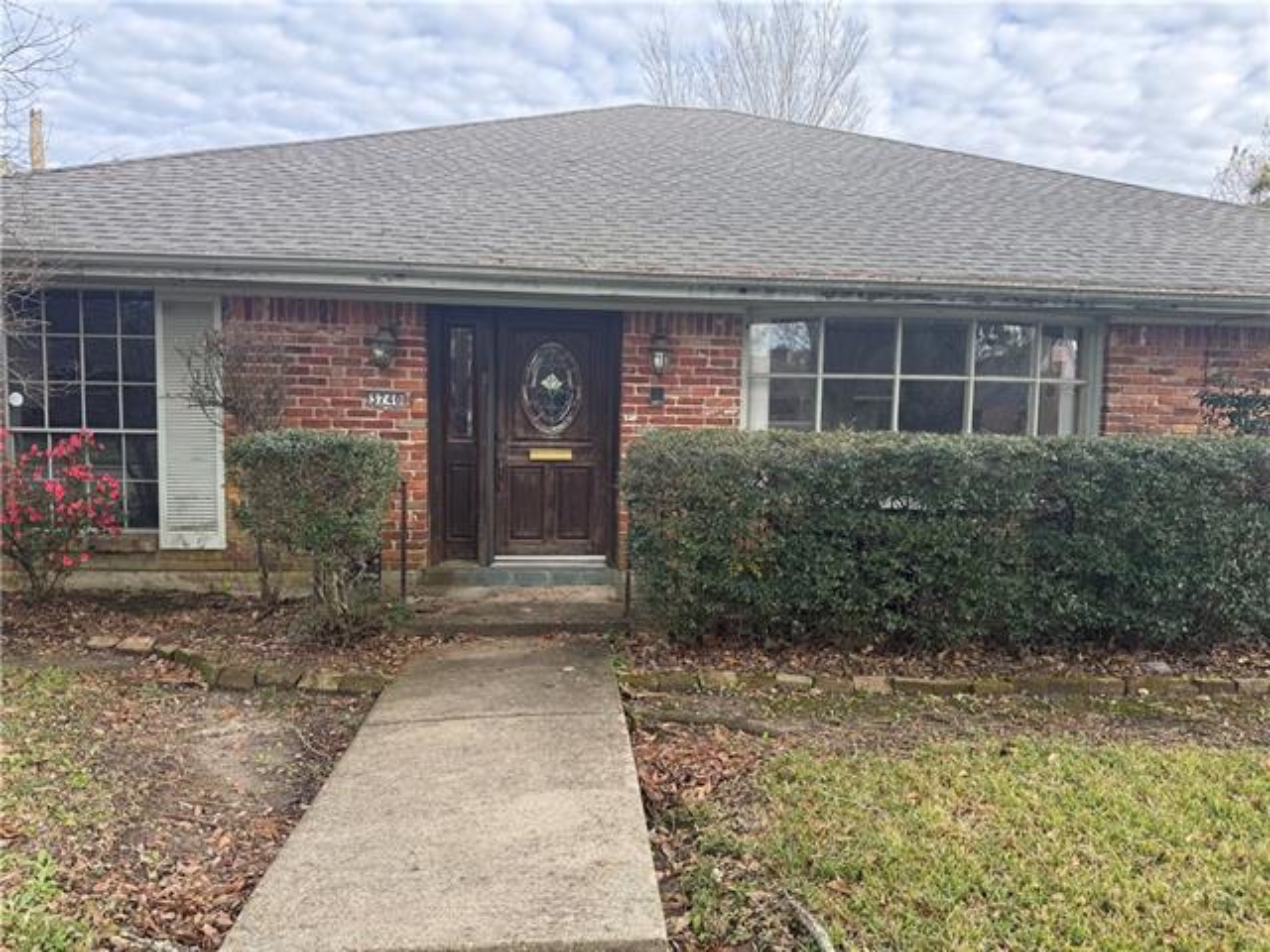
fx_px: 881
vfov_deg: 56.8
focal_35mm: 24
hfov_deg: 71.6
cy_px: 476
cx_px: 635
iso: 80
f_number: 1.78
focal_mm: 6.76
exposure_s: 1/470
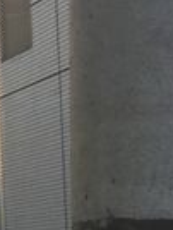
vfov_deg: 13.1
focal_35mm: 138
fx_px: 917
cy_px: 398
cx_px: -50
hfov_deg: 10.6
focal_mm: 4.15
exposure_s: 1/187
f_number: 2.2
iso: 32
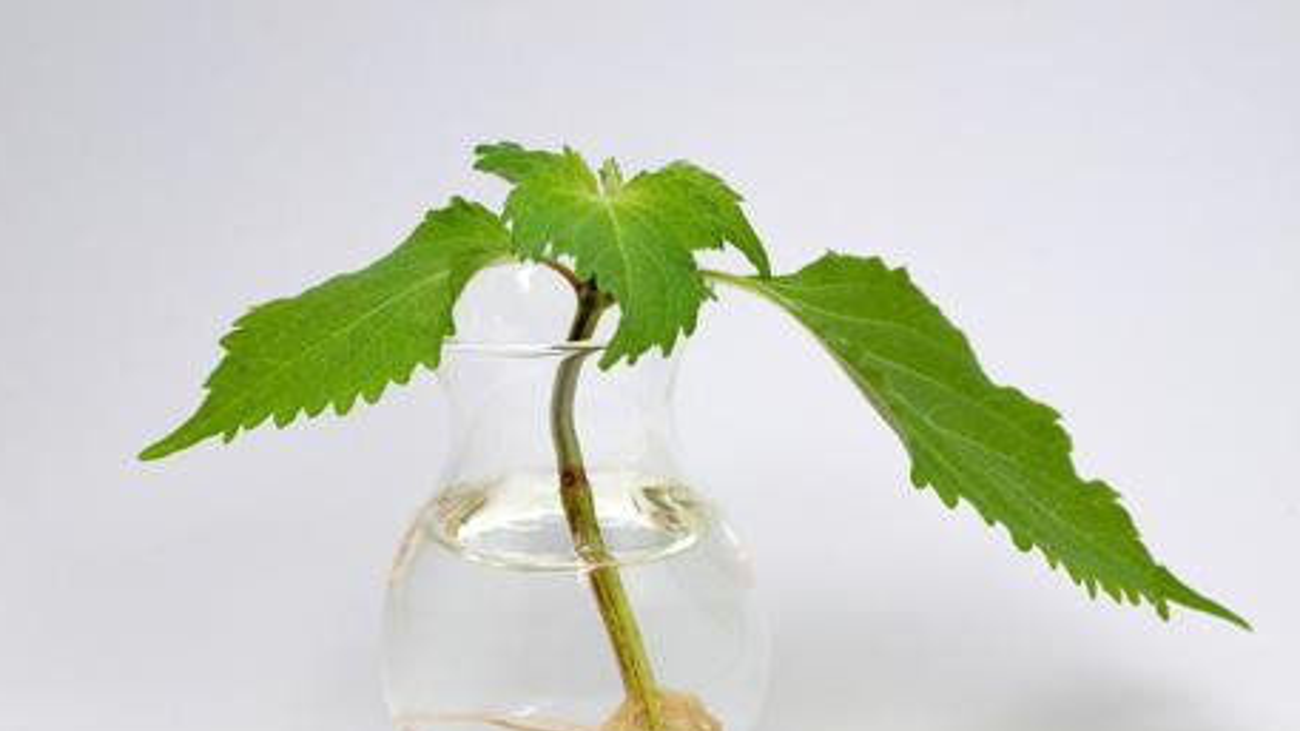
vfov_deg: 6.7
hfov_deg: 11.9
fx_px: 6239
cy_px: 530
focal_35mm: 181
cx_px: 649
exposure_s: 1/125
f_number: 9
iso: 100
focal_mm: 76
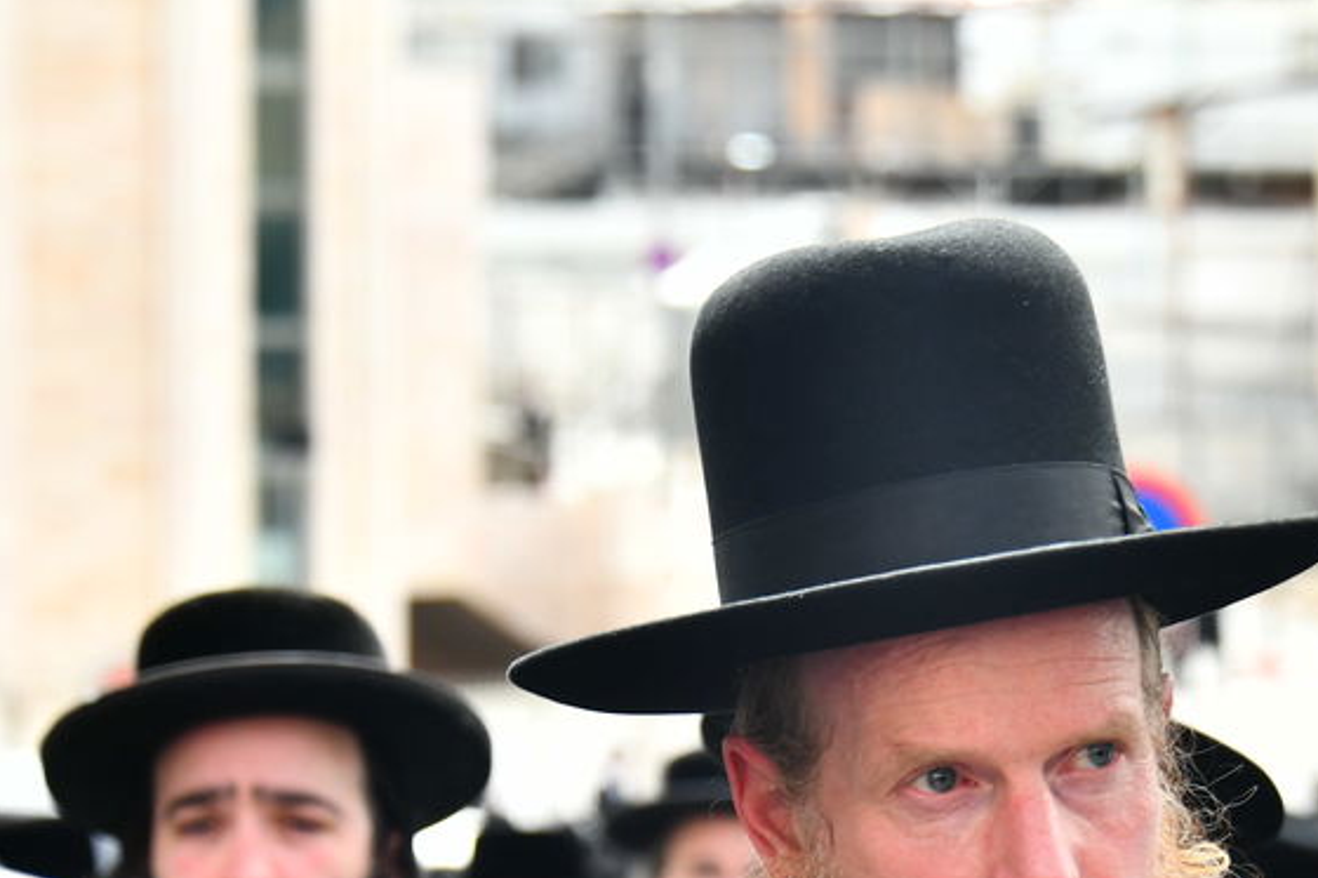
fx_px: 8967
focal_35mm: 245
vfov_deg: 5.6
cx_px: 1078
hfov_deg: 8.4
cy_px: 938
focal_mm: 98
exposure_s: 1/400
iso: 400
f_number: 5.6
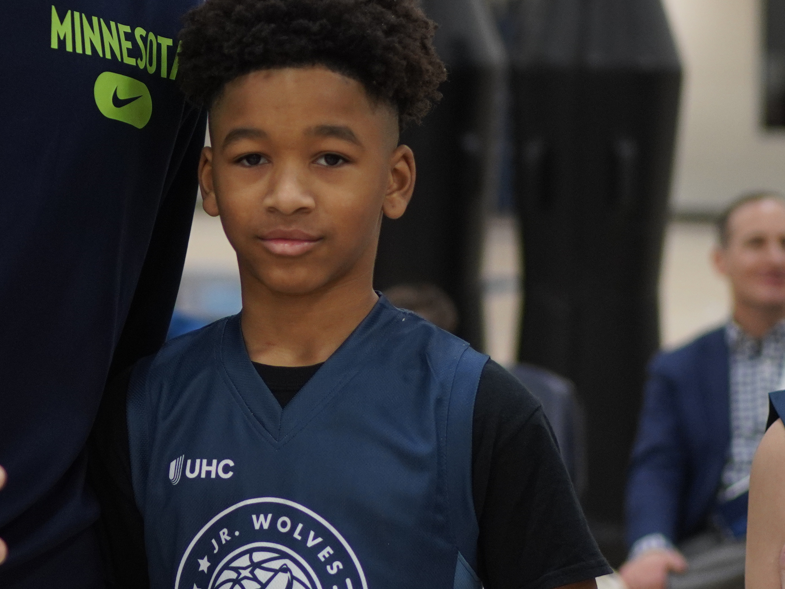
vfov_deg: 12.8
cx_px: 114
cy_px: 152
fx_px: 2608
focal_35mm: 115
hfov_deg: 16.9
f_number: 1.4
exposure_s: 1/1000
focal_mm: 35
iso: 640
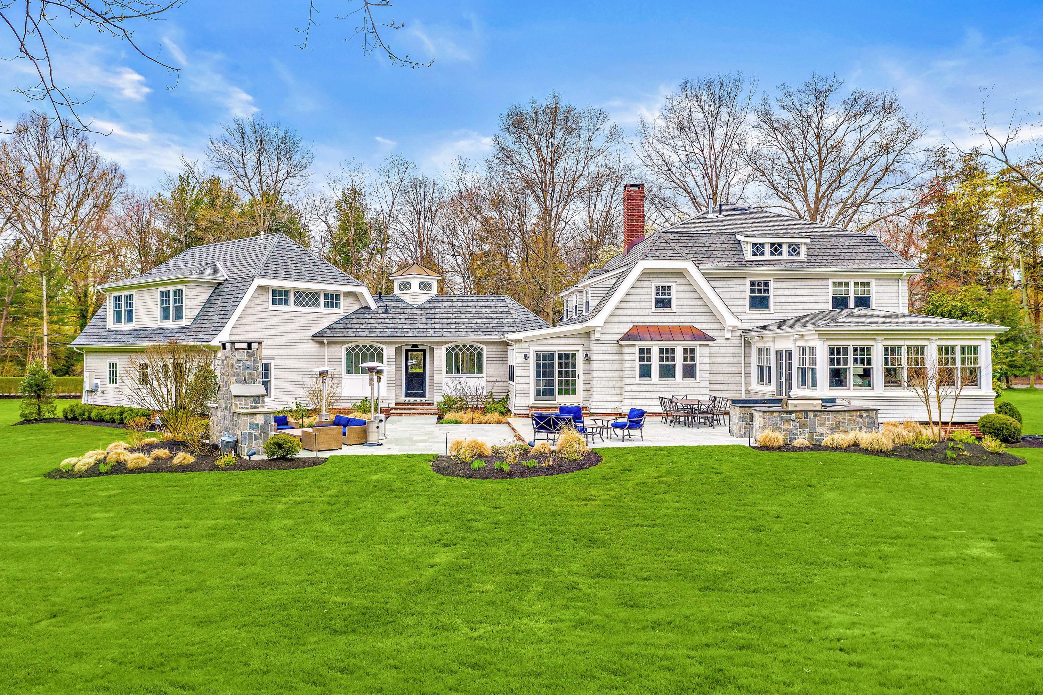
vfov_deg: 46.4
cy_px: 348
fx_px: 811
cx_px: 522
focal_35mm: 28
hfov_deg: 65.5
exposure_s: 1/400
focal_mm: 10.26
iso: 100
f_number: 4.5
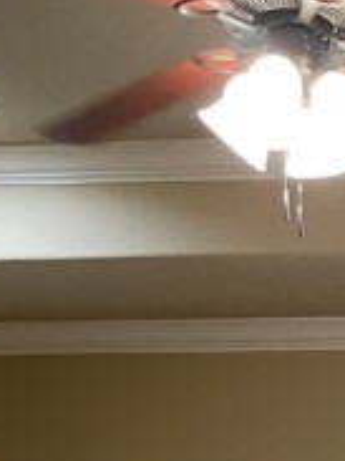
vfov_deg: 14.8
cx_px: 569
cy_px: 922
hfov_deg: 12.6
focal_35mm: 109
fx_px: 1450
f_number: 1.6
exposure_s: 1/60
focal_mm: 4.2
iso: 200
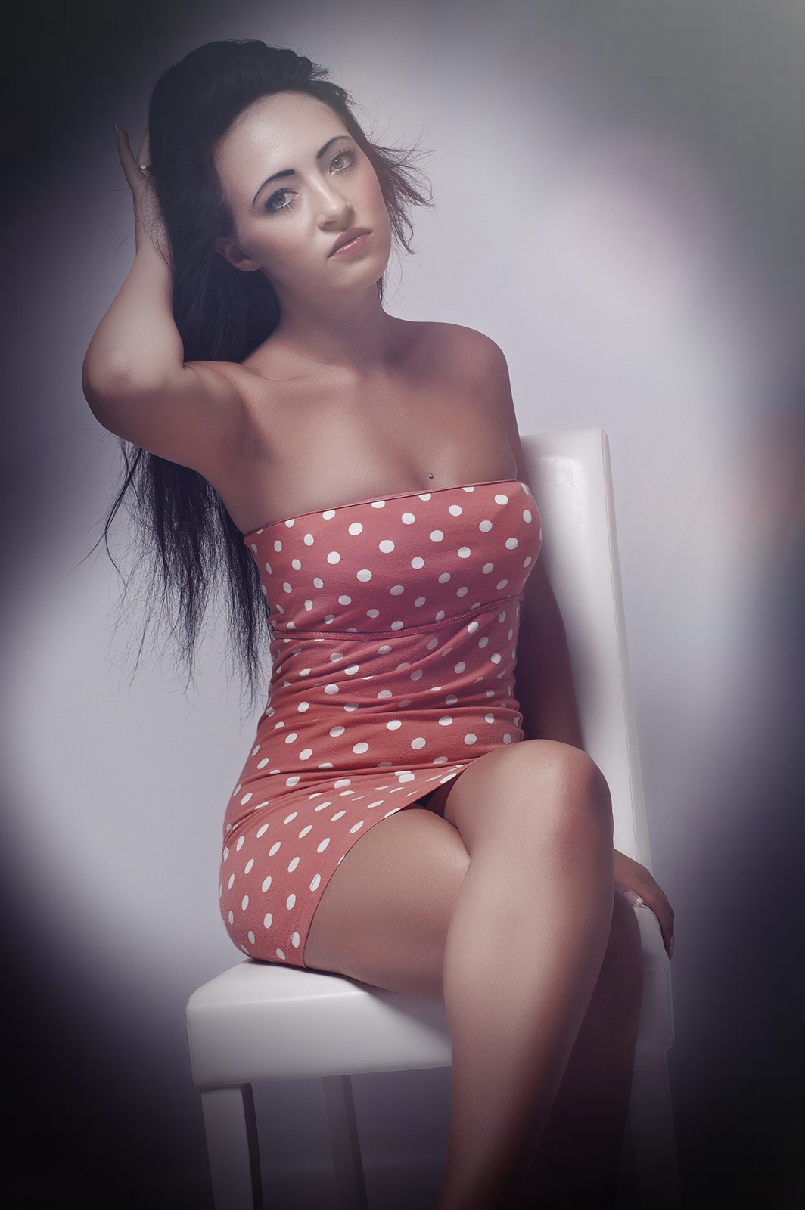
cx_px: 402
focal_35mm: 75
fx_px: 2520
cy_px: 605
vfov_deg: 27.0
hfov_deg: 18.2
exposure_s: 1/500
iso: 200
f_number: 11
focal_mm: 50
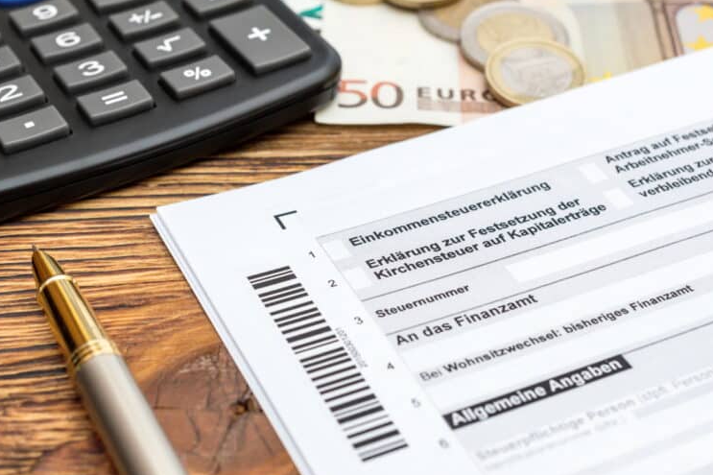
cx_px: 357
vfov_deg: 21.9
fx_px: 1228
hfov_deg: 32.4
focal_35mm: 62
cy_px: 241
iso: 200
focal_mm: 40
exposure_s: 1/160
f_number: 10
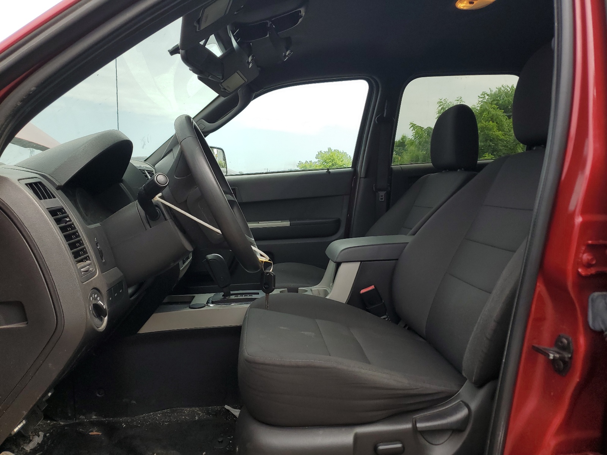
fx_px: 456
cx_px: 304
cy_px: 228
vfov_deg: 53.1
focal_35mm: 26
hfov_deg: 67.3
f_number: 1.5
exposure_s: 1/1111
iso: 50
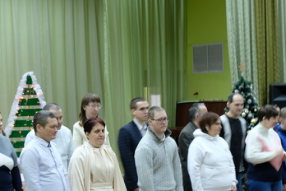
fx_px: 715
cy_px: 128
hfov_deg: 22.6
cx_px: 135
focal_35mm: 90
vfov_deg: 15.2
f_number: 4
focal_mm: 32.9
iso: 400
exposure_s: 1/6.5
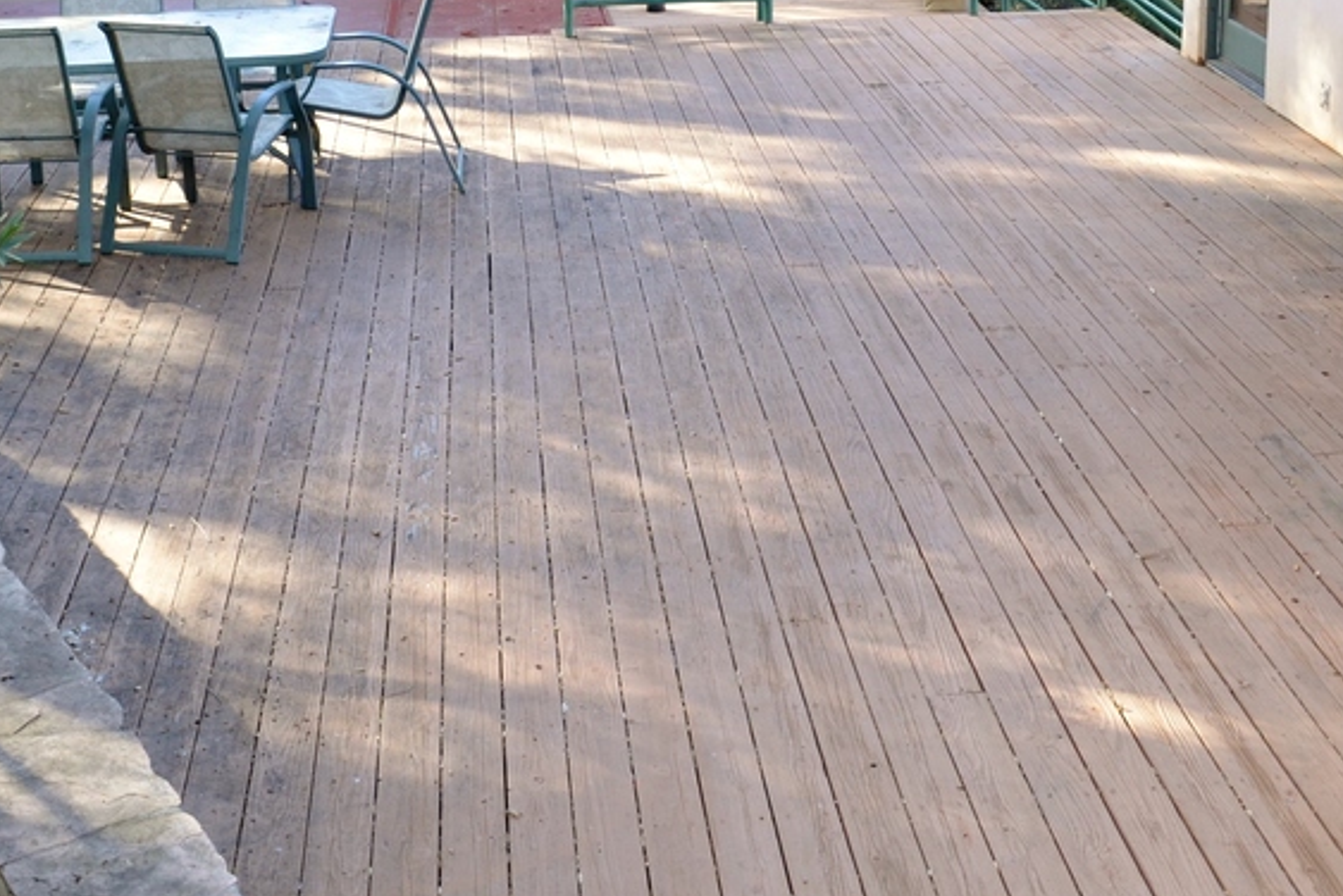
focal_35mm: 52
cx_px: 595
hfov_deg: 38.1
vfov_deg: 25.1
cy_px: 55
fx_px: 1941
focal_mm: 18
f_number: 5.6
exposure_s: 1/125
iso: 400
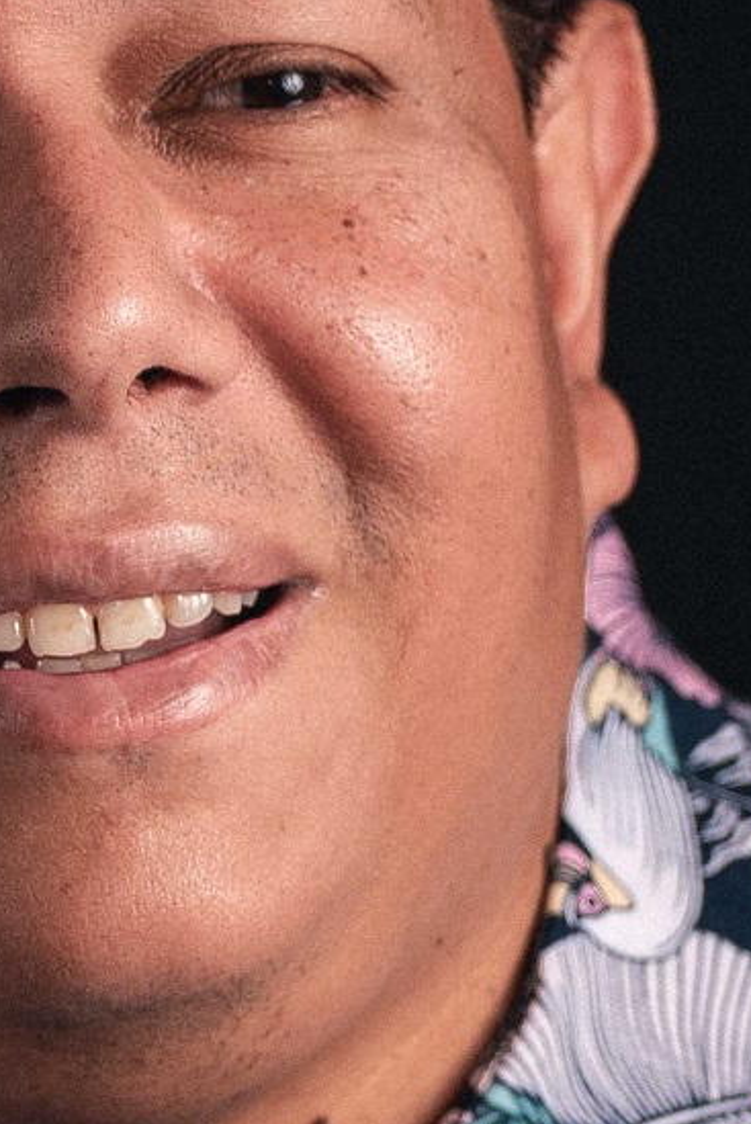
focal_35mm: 526
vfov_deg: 3.9
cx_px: 257
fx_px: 16427
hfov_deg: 2.6
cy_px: 1526
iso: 100
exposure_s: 1/200
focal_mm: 120
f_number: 6.3
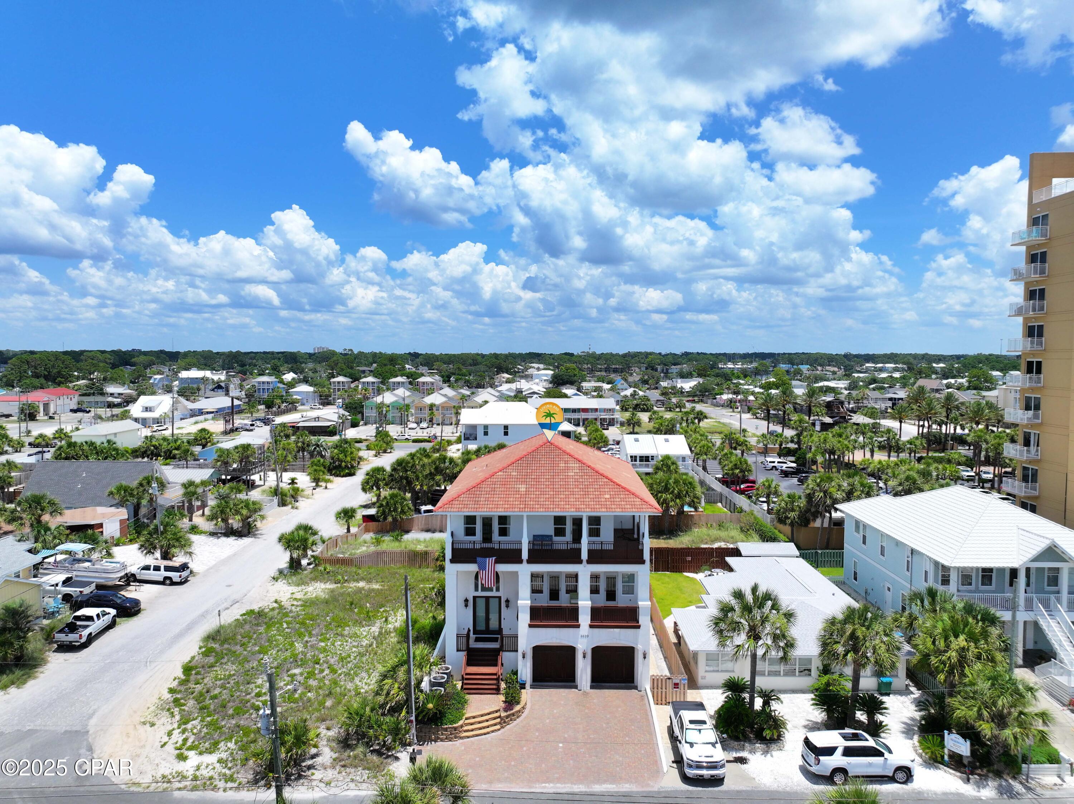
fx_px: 744
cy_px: 402
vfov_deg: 56.8
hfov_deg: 71.6
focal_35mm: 24
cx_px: 537
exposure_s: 1/2500
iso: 150
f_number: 2.8
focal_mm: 12.29
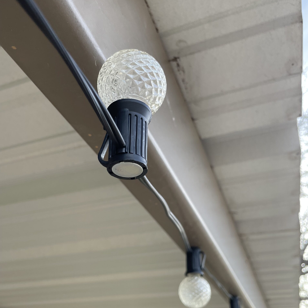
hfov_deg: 52.5
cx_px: 155
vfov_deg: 52.2
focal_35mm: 31
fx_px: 312
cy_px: 185
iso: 50
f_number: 1.6
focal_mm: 4.2
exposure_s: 1/445
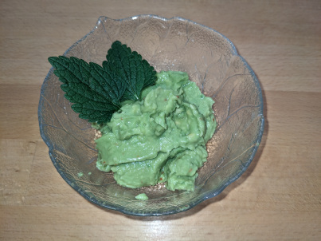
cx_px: 160
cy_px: 120
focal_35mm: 27
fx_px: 250
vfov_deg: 51.3
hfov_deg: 65.3
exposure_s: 1/99.9
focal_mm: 4.38
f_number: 1.73
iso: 129
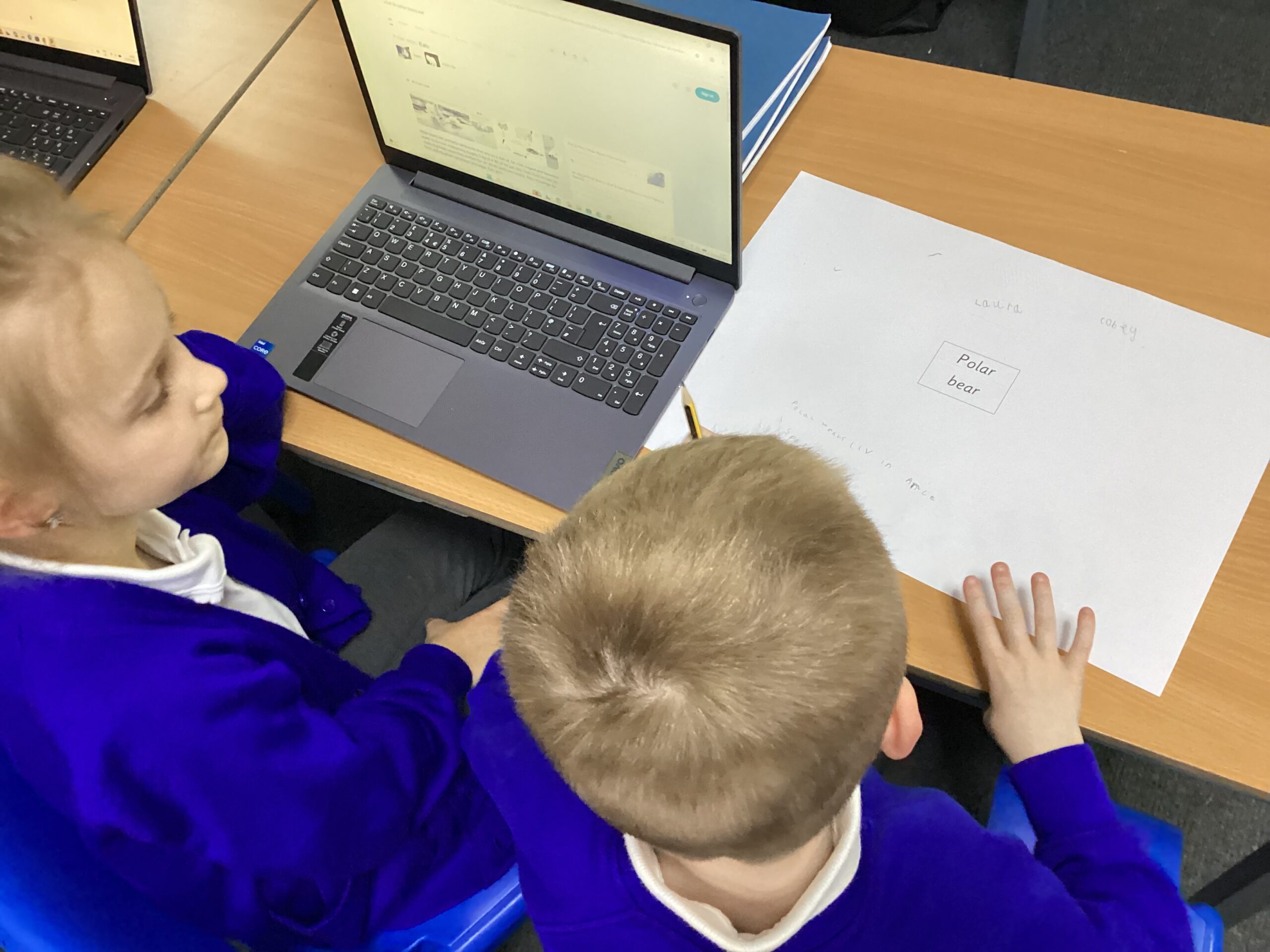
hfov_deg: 58.4
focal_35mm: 31
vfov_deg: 45.4
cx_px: 635
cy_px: 476
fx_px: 1137
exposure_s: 1/40
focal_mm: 3.3
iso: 320
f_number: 2.4
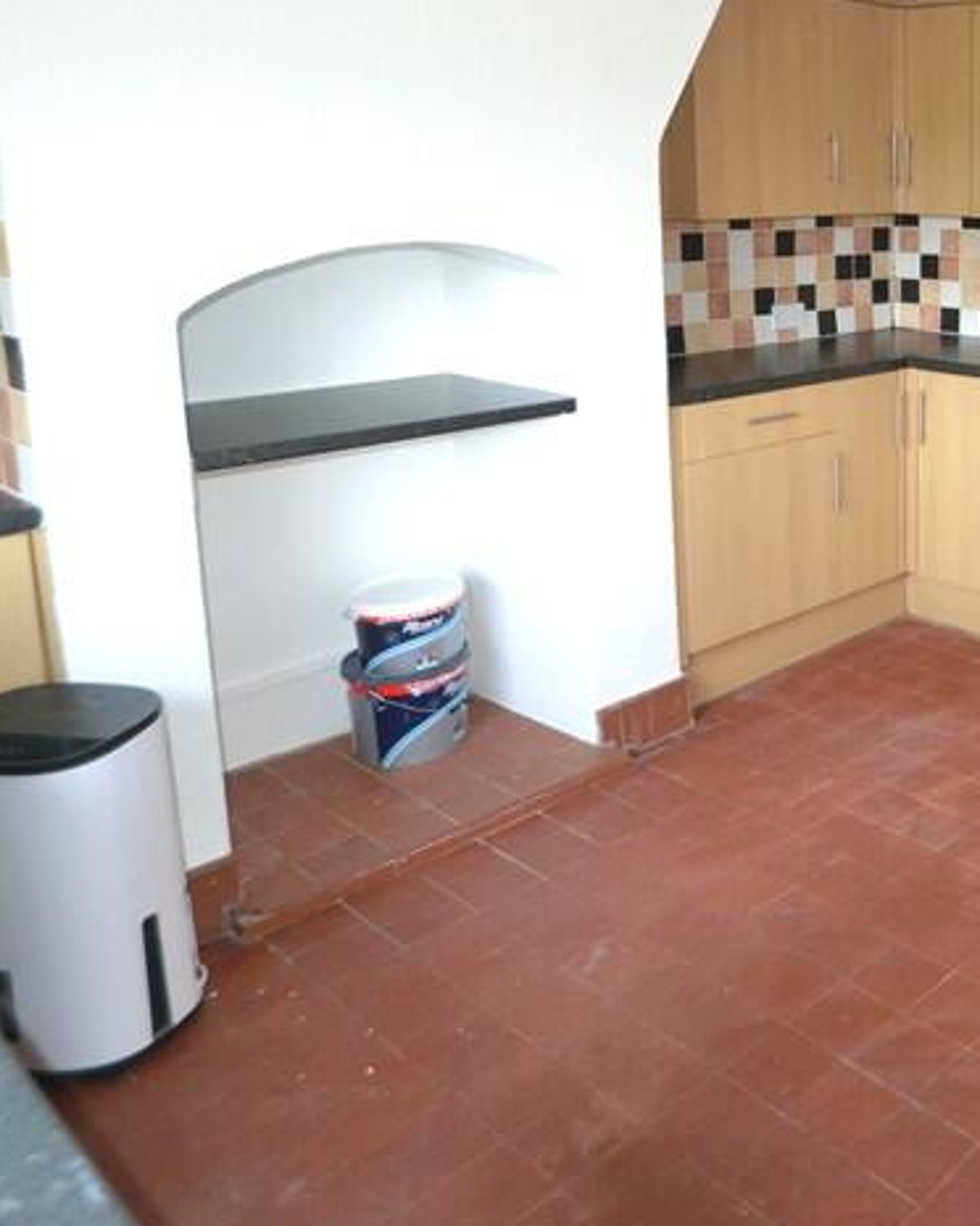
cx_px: 1085
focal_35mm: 31
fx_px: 1124
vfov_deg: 55.1
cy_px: 347
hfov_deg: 38.6
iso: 1100
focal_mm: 10
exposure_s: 1/60
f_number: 3.5
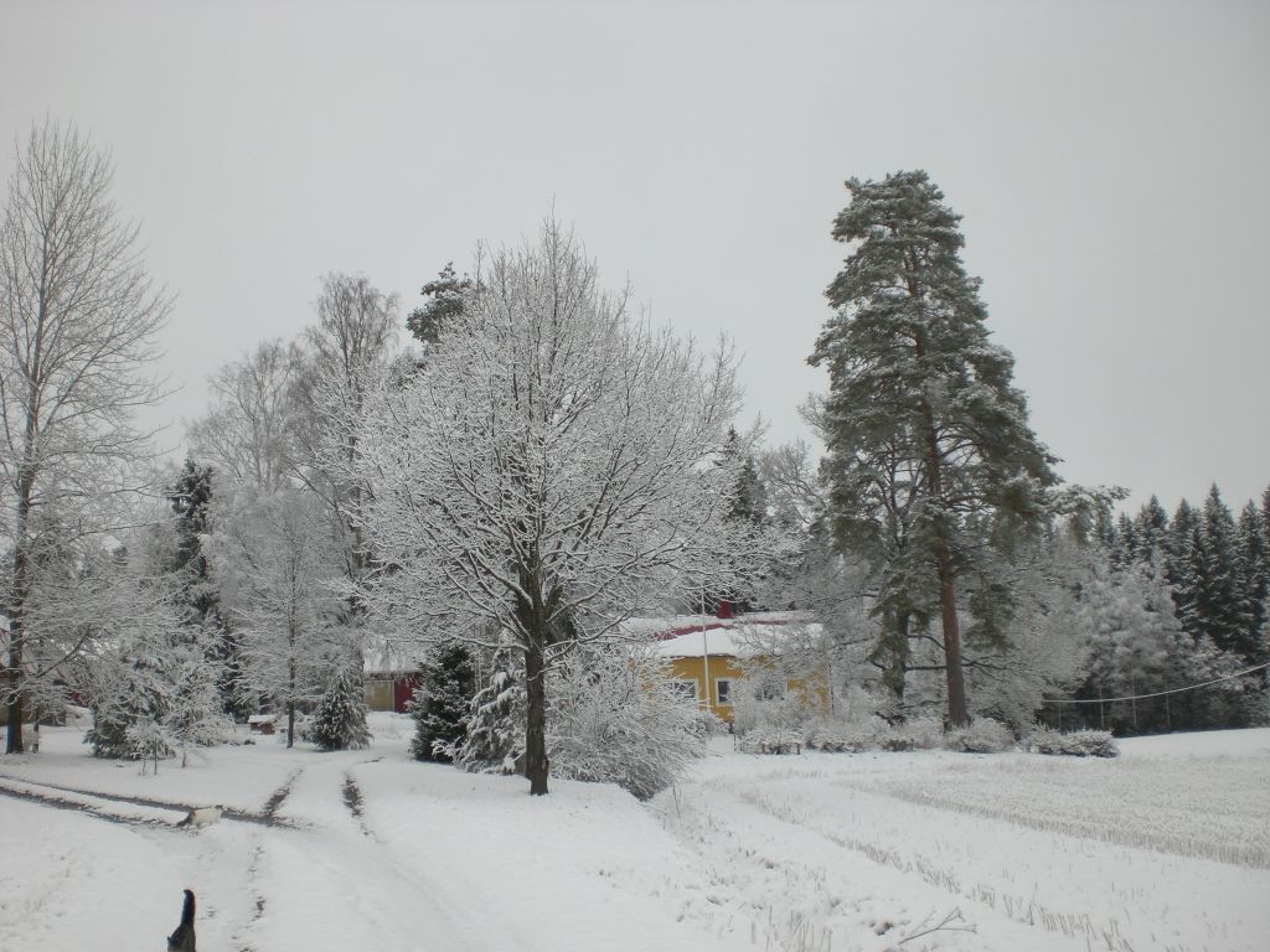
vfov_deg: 37.7
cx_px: 635
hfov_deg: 49.0
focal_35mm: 38
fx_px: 1394
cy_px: 476
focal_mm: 6.3
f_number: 3.1
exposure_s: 1/125
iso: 50
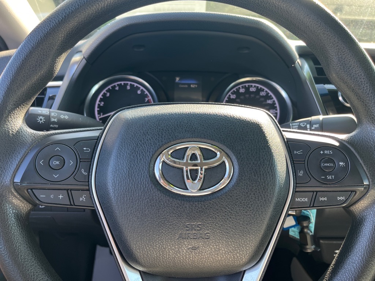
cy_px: 140
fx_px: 282
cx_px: 188
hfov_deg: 67.3
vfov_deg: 53.1
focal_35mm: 26
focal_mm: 5.1
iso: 64
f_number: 1.6
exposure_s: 1/121
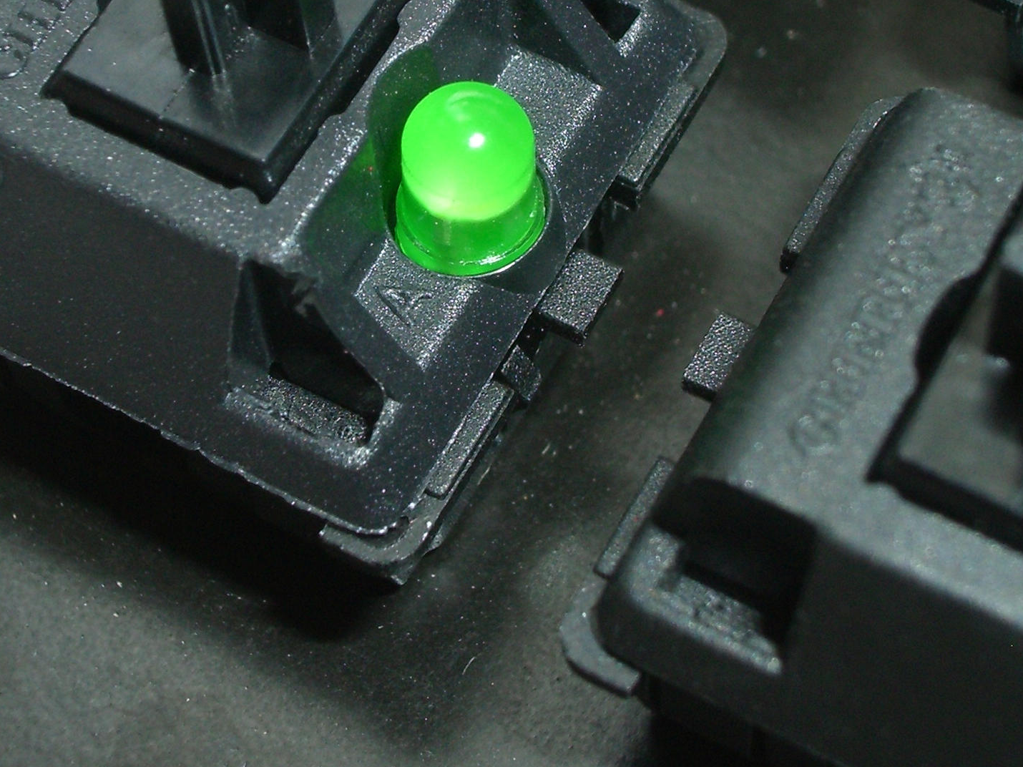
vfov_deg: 13.3
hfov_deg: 17.7
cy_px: 200
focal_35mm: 111
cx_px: 465
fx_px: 3280
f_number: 5.6
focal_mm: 10.2
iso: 80
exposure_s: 1/60
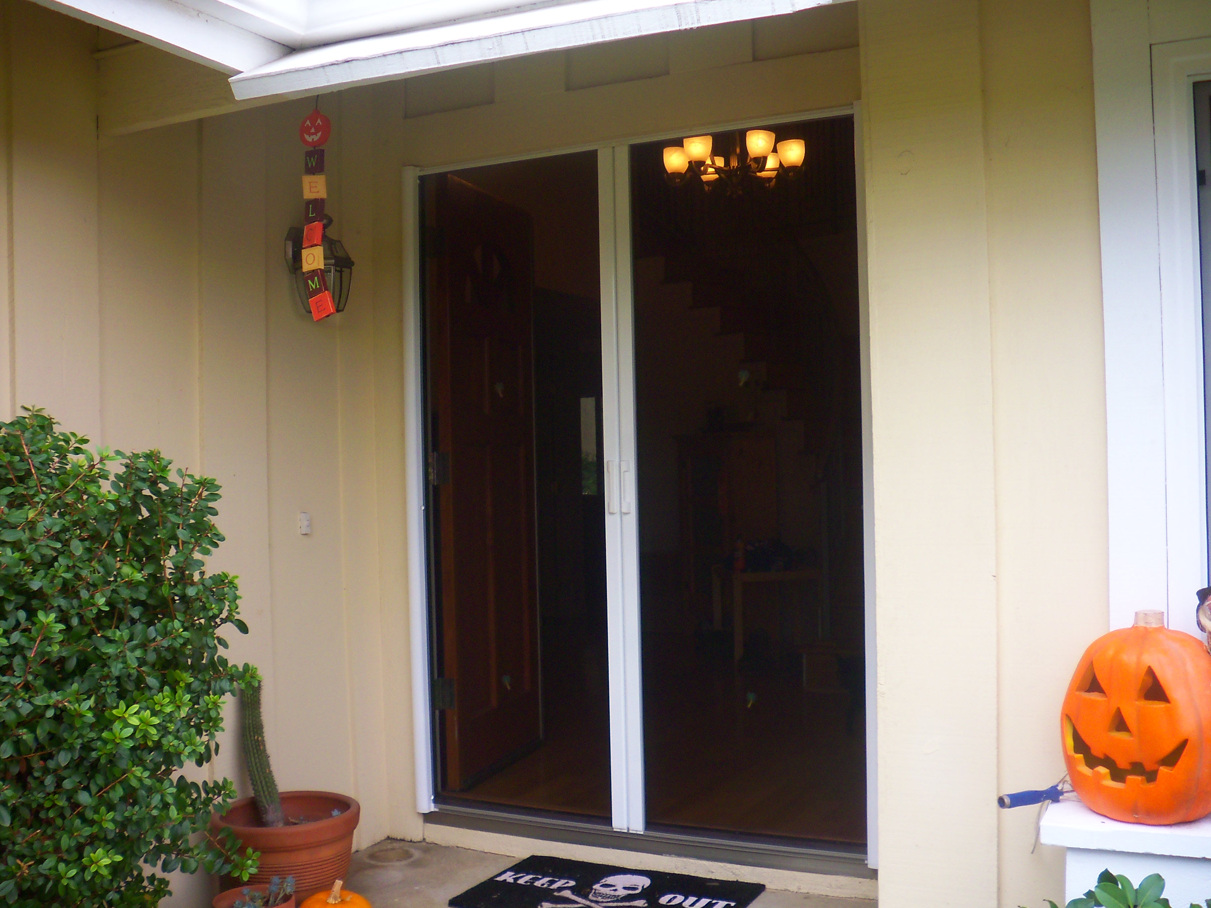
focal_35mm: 38
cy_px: 454
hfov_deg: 49.0
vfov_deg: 37.7
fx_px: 1329
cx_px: 606
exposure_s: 1/60
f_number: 3.5
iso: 100
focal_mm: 6.3
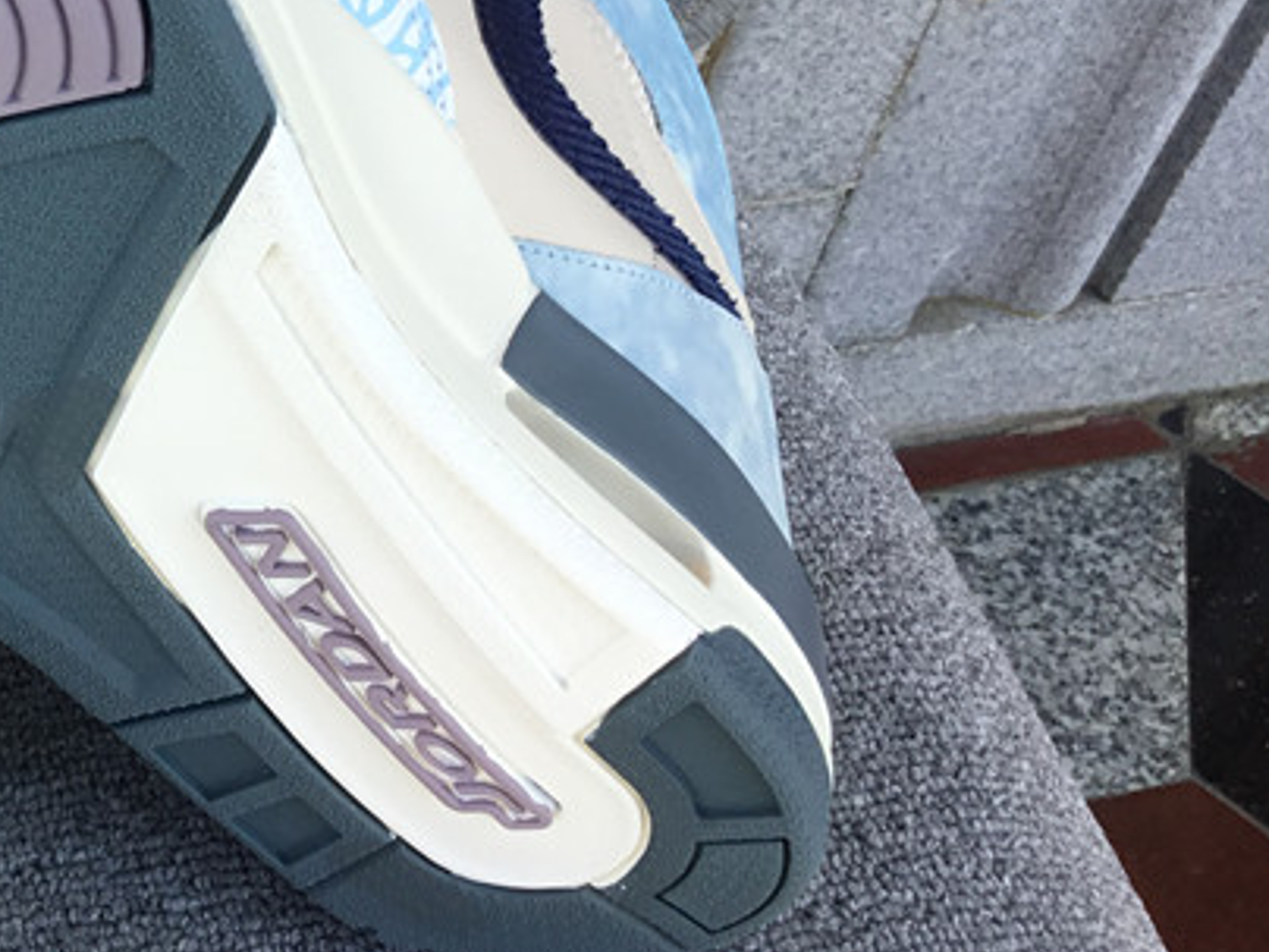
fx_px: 2529
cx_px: -138
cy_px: 174
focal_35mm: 69
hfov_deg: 26.0
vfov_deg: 21.0
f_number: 2.4
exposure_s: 1/130
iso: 25
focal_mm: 3.3
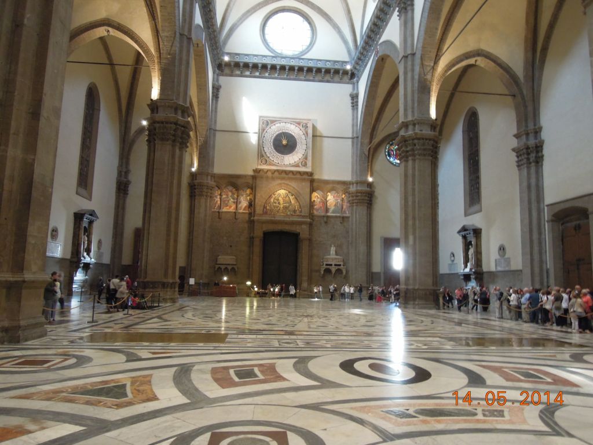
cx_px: 296
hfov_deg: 71.6
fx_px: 411
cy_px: 222
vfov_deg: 56.8
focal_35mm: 24
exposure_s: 1/8
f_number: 2.8
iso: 500
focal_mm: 4.3
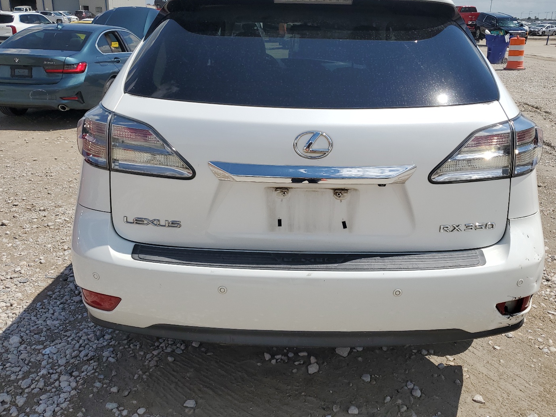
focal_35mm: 30
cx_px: 303
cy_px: 179
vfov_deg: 46.7
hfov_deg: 59.9
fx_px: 482
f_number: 1.5
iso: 50
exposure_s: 1/10000
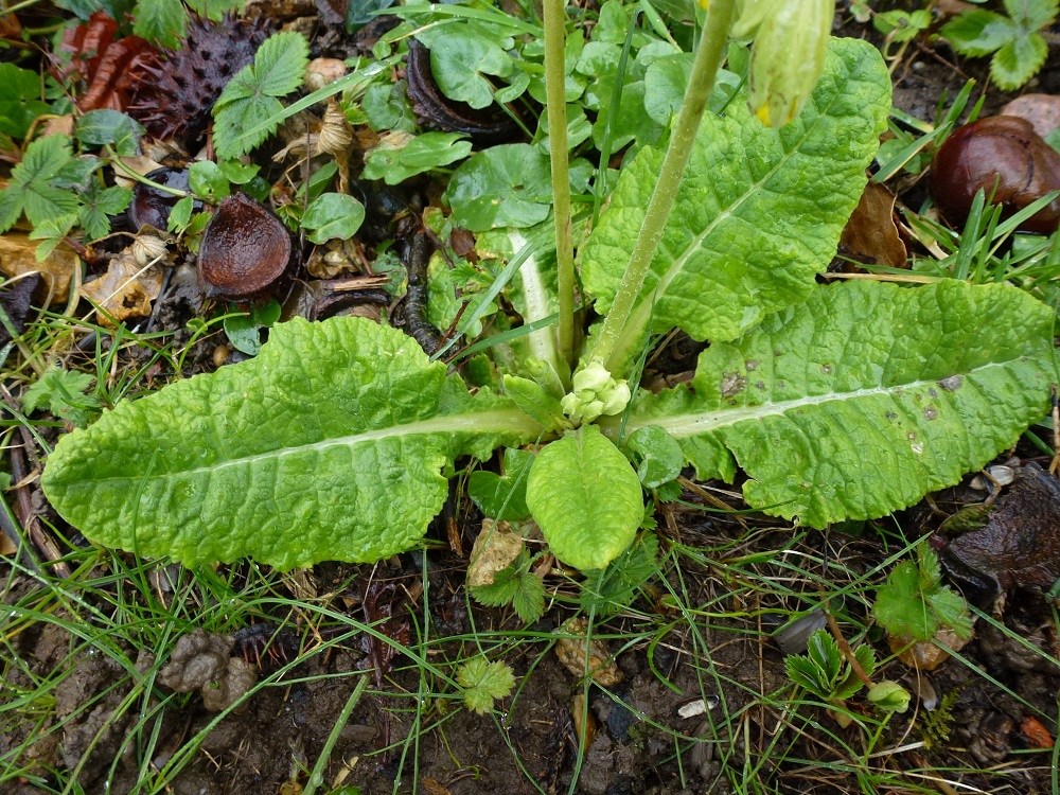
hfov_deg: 71.6
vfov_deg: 56.8
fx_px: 735
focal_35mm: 24
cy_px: 398
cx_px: 530
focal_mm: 4.3
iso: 125
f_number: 3.3
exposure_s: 1/60
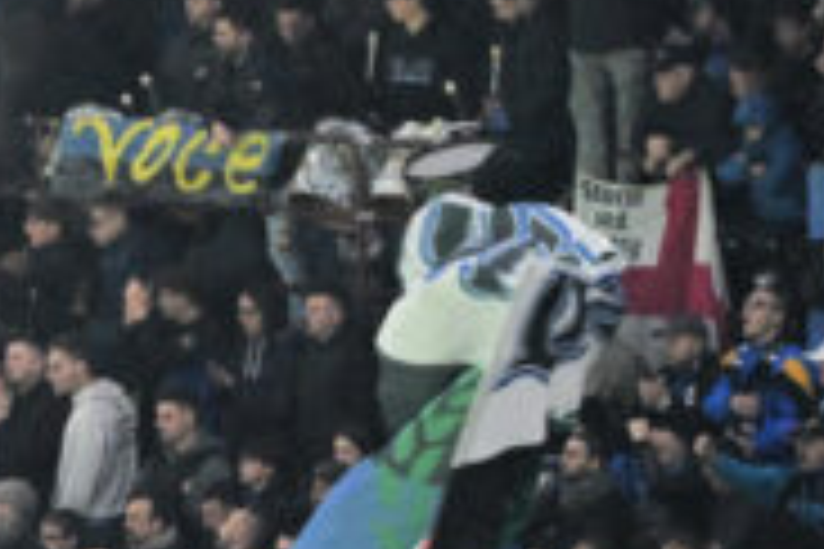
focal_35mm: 1006
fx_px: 23024
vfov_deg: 1.4
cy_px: 385
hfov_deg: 2.0
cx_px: -1324
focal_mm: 180
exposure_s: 1/125
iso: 3200
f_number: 5.6
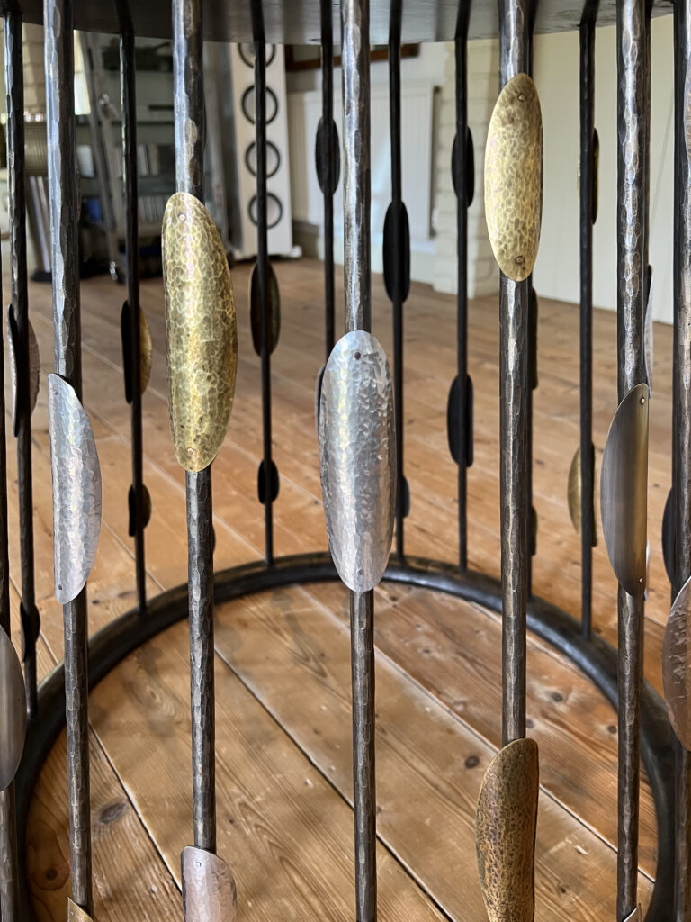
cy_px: 461
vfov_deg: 67.3
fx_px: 692
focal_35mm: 26
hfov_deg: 53.1
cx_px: 346
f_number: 1.5
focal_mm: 5.7
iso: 100
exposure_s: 1/50
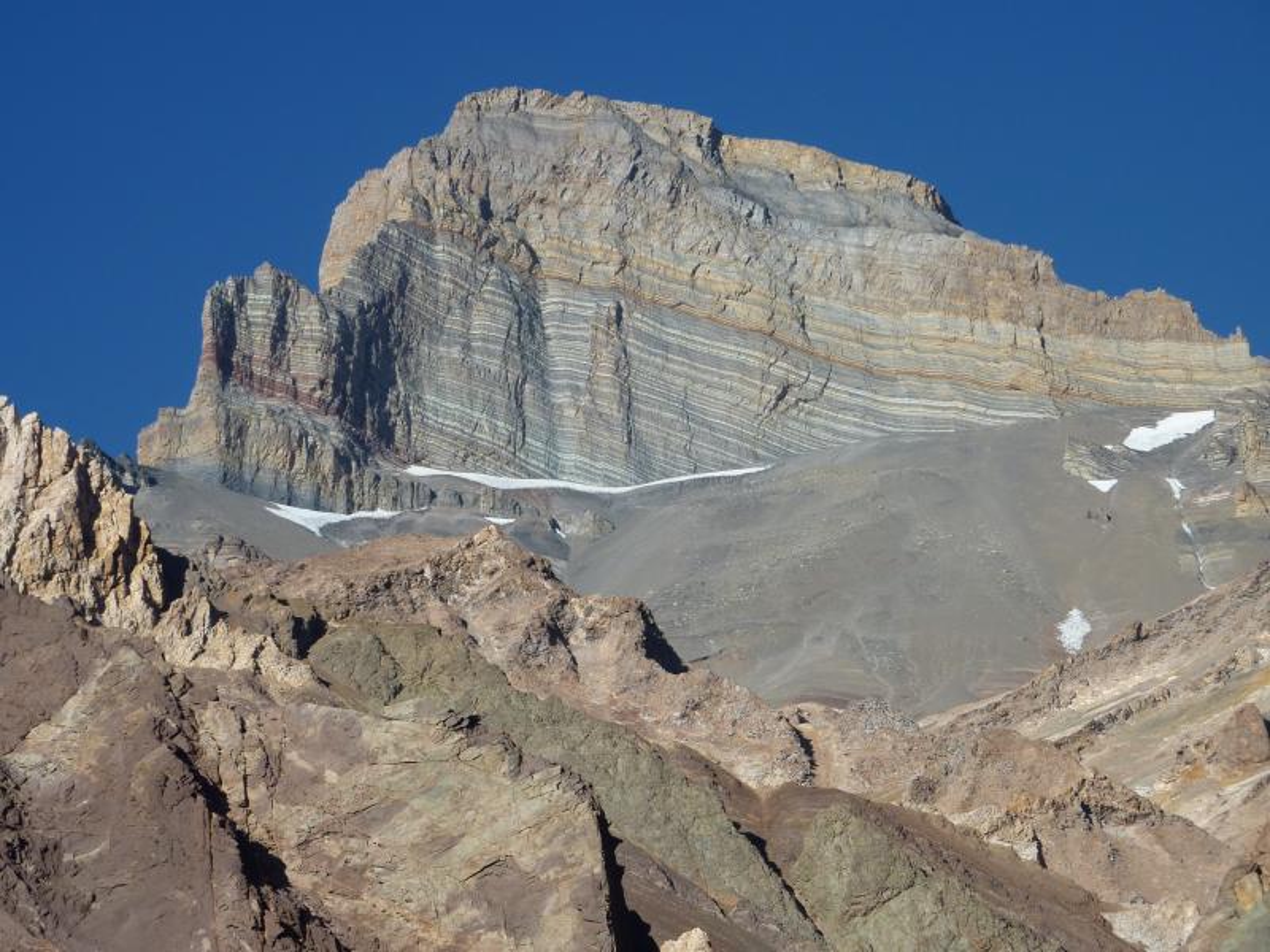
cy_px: 476
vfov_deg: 12.5
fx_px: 4366
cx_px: 635
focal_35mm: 119
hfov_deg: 16.6
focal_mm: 19.5
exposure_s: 1/500
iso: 80
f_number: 5.6
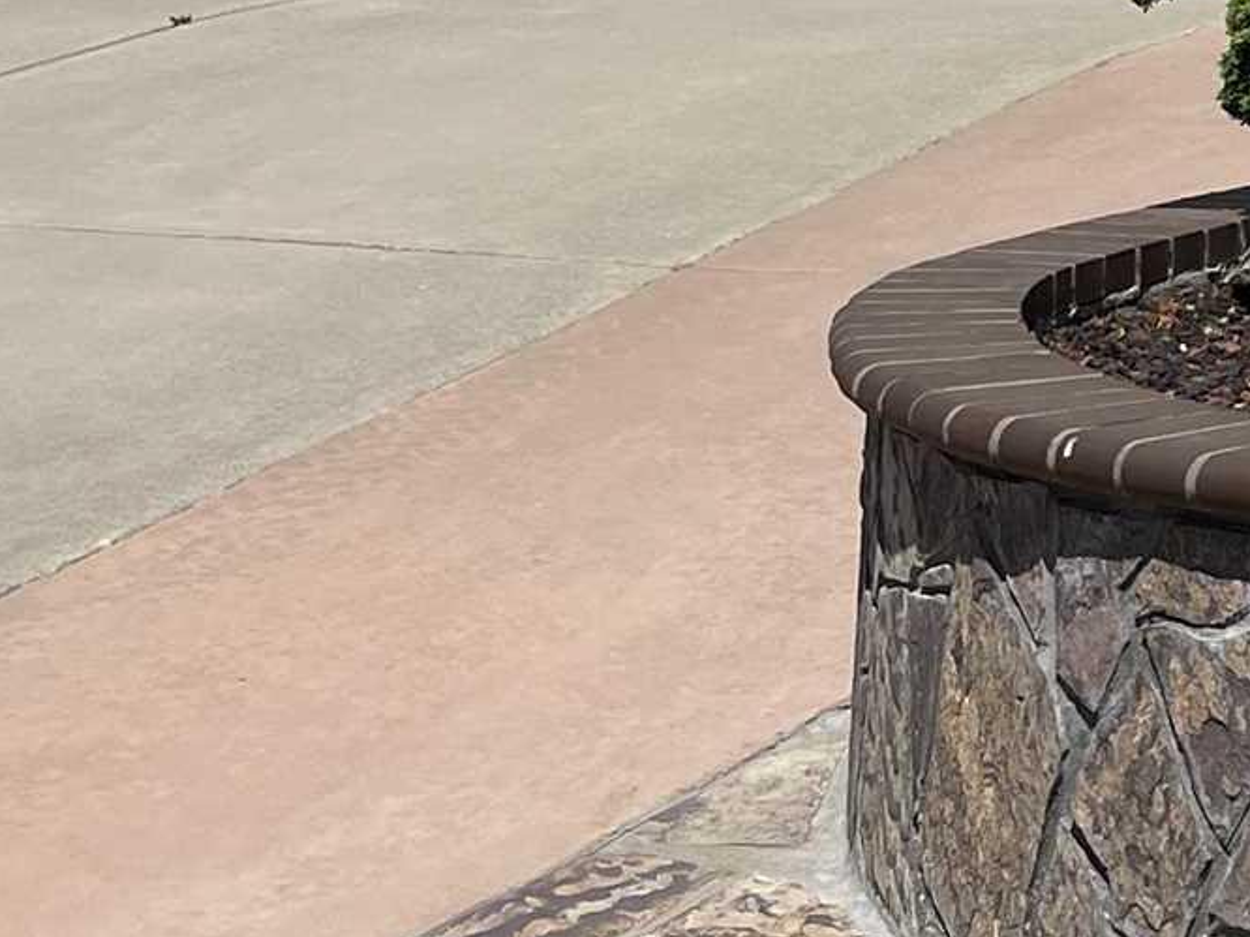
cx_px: 1736
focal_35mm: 120
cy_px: -438
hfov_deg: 15.4
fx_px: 4332
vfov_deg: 11.8
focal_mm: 5.1
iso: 50
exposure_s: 1/10000
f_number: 1.6
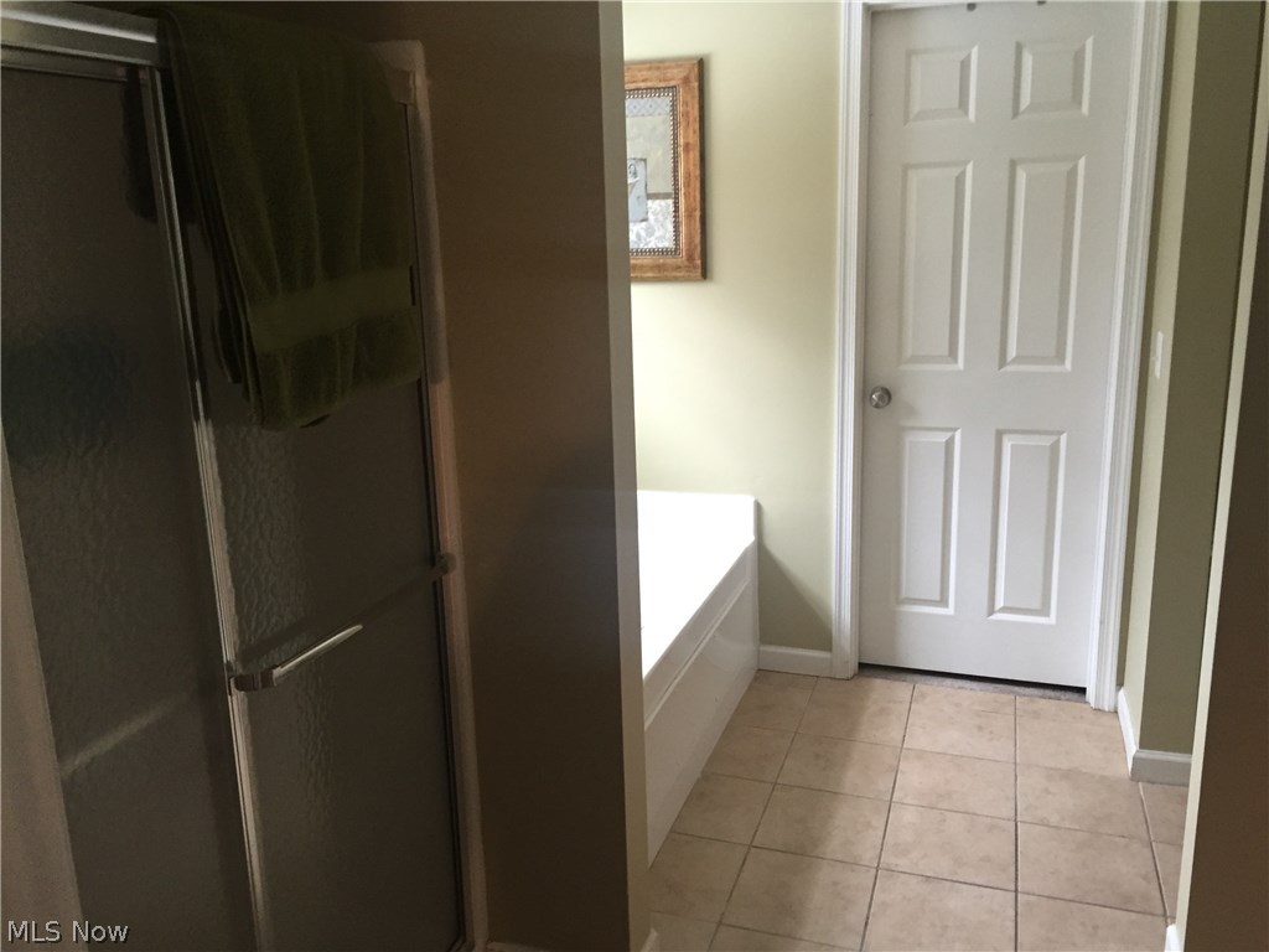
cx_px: 634
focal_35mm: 29
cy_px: 476
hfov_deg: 61.7
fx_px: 1063
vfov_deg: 48.2
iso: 160
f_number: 2.2
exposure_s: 1/30
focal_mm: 4.15
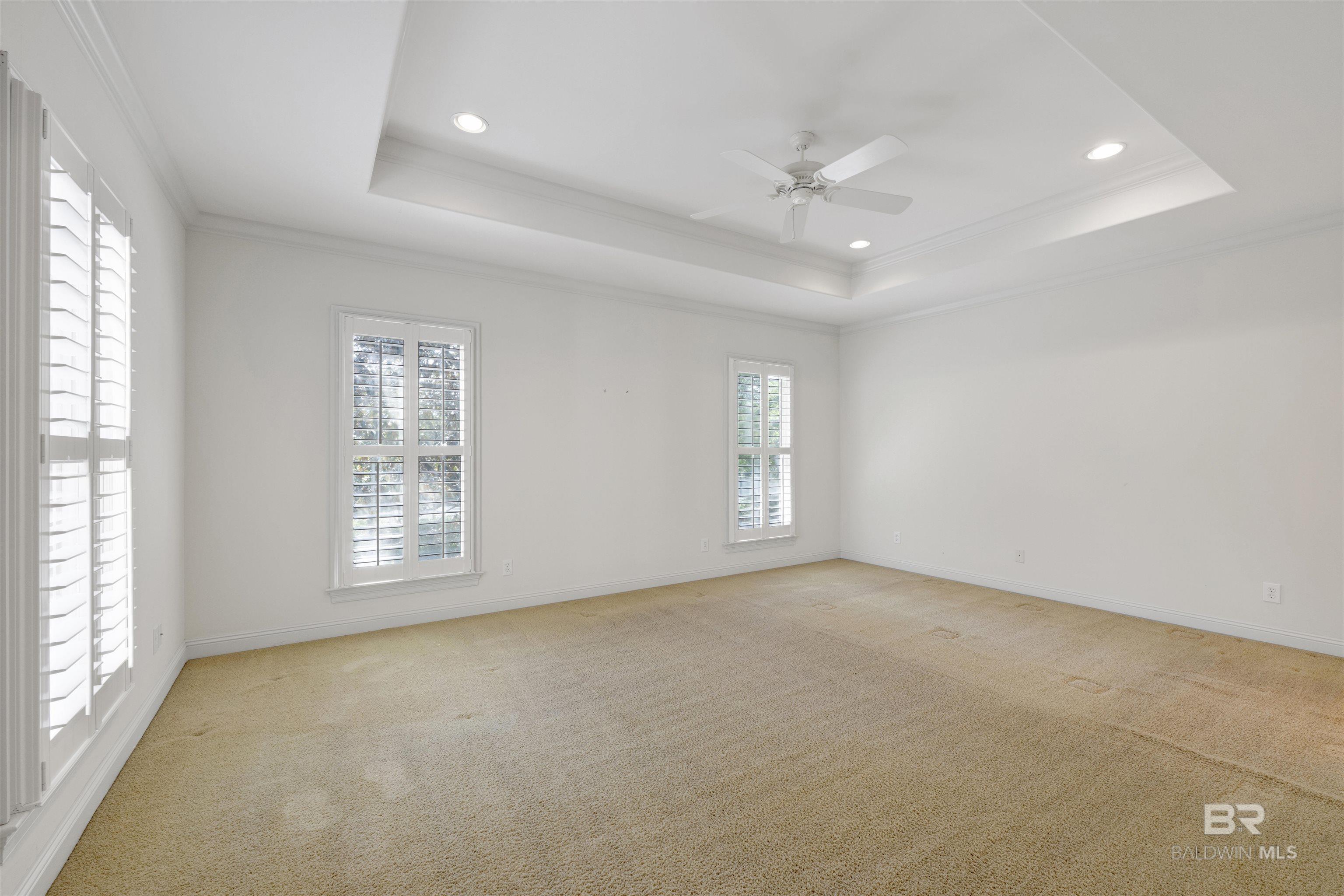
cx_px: 672
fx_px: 523
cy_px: 448
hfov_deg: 104.3
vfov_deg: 81.2
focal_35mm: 14
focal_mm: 14
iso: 400
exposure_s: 1/5
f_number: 11
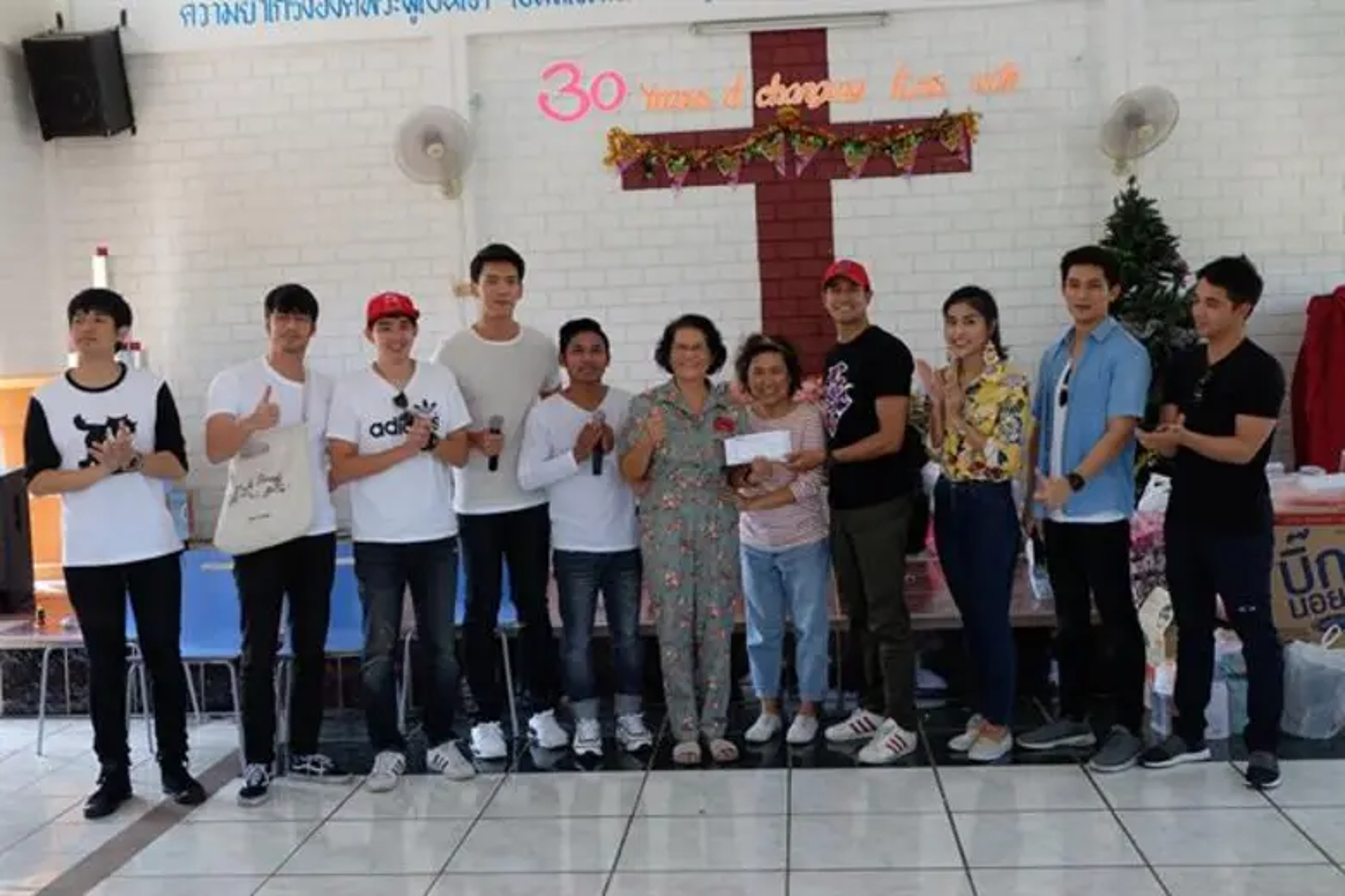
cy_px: 448
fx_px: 1420
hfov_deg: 50.7
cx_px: 672
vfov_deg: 35.1
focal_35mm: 38
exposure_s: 1/30
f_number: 4.5
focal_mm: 25.6
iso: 200
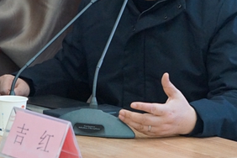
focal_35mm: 251
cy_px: 16
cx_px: 148
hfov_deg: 8.2
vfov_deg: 5.5
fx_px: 1652
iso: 6400
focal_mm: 118
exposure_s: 1/125
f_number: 6.3
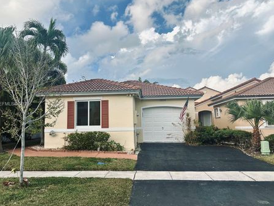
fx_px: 214
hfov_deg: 65.2
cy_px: 104
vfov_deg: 51.4
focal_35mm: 27
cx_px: 123
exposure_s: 1/2967
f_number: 1.78
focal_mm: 6.86
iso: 80
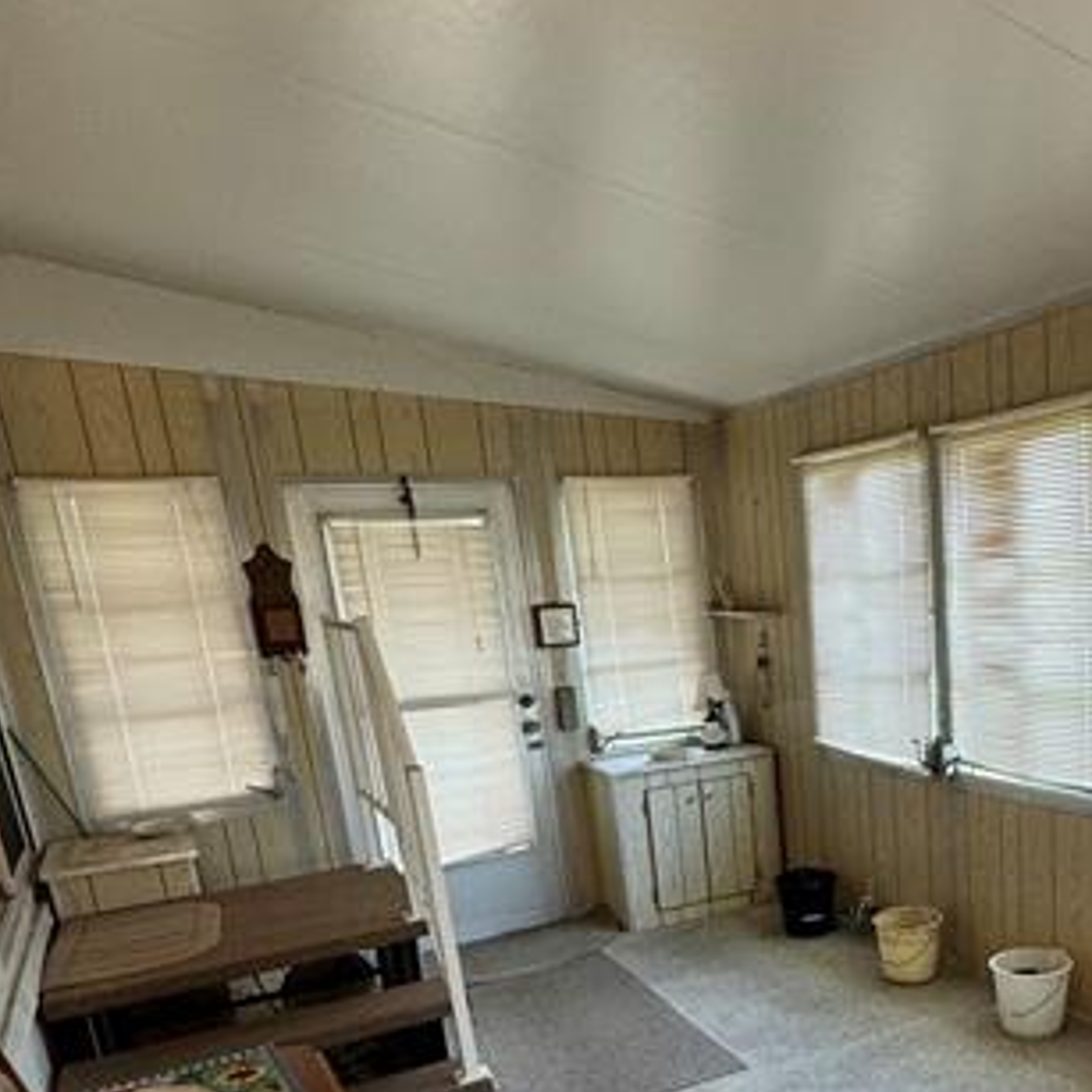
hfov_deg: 49.5
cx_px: 871
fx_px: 1106
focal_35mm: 31
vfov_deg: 49.4
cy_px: 875
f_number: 2.2
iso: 160
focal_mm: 2.22
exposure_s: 1/120
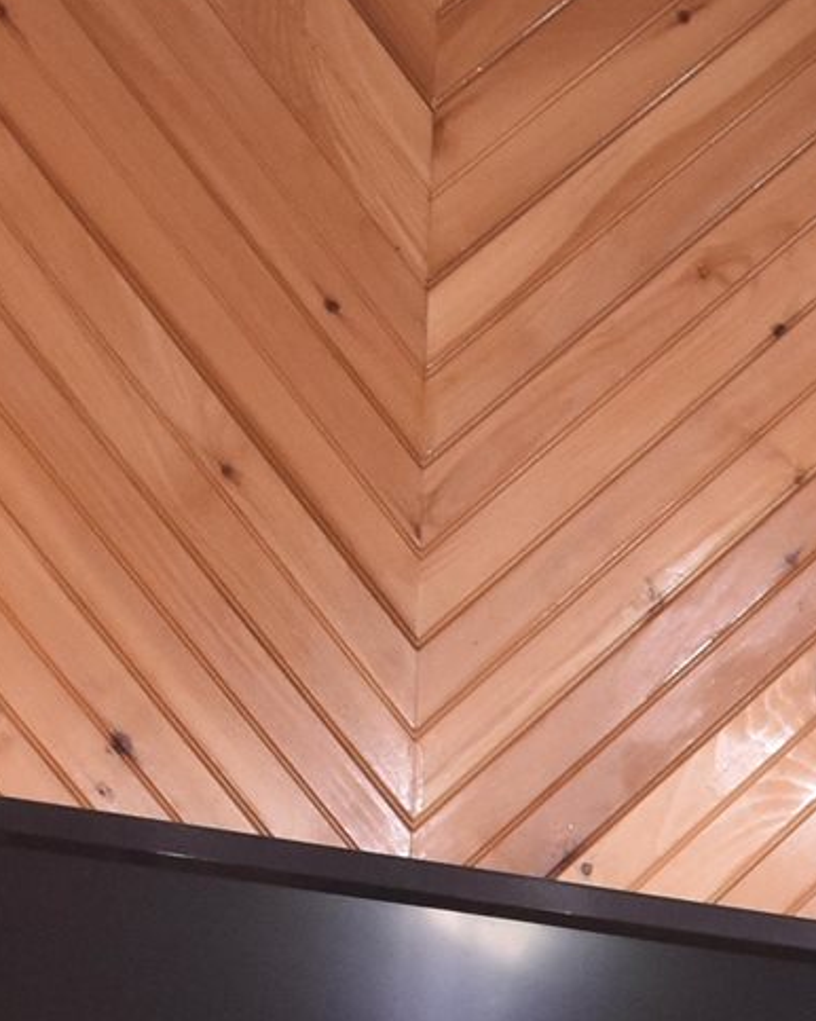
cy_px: 1905
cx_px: 2490
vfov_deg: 9.3
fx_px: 5951
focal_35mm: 197
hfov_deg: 7.0
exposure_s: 1/15
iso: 1000
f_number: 8
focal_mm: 22
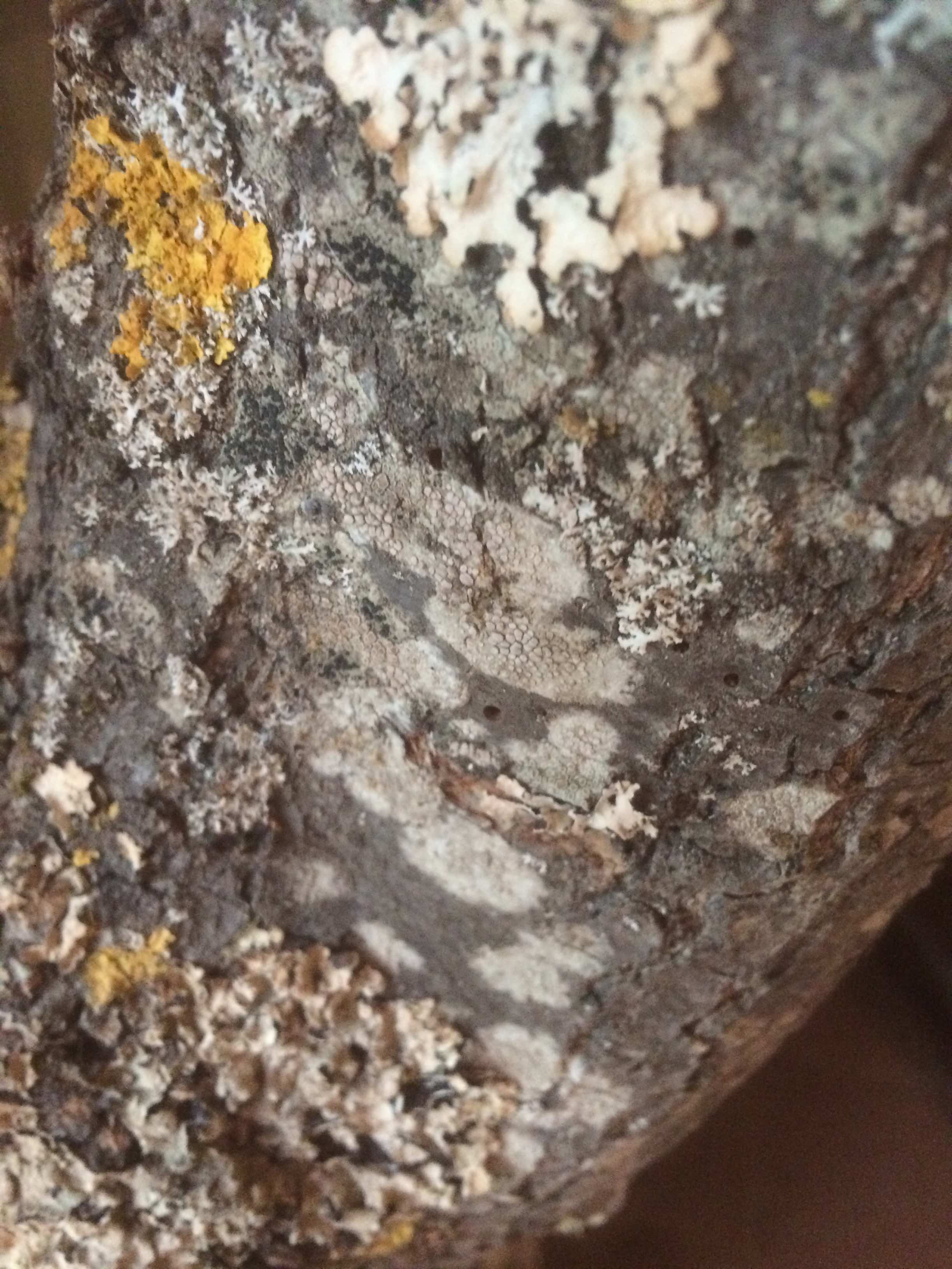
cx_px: 476
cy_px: 634
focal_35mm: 29
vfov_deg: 61.7
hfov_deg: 48.2
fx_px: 1063
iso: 400
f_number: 2.2
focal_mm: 4.15
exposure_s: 1/17
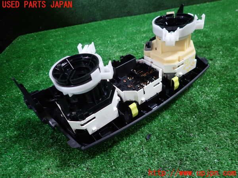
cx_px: 119
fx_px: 172
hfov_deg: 69.4
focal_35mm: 25
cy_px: 89
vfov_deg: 54.9
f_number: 2
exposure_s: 1/40
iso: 200
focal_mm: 4.5
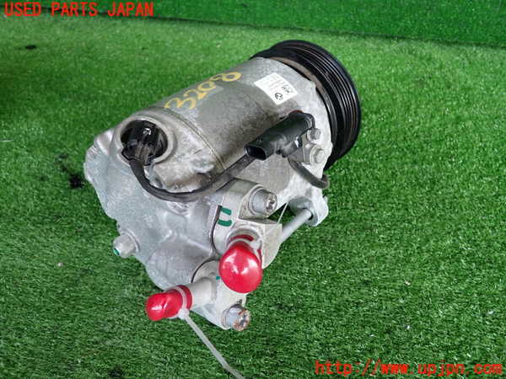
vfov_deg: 44.2
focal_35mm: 32
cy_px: 190
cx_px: 253
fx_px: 468
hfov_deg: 56.8
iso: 200
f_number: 2.4
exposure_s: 1/60
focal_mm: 5.79
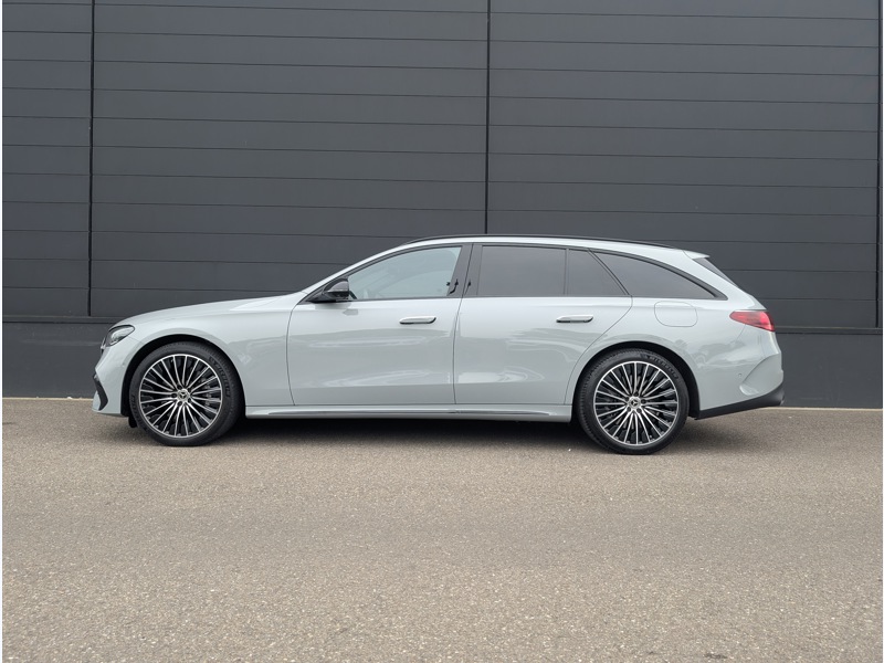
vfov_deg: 56.8
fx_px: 613
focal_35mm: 24
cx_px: 442
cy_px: 332
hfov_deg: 71.6
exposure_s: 1/188
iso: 20
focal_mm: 6.9
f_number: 1.68
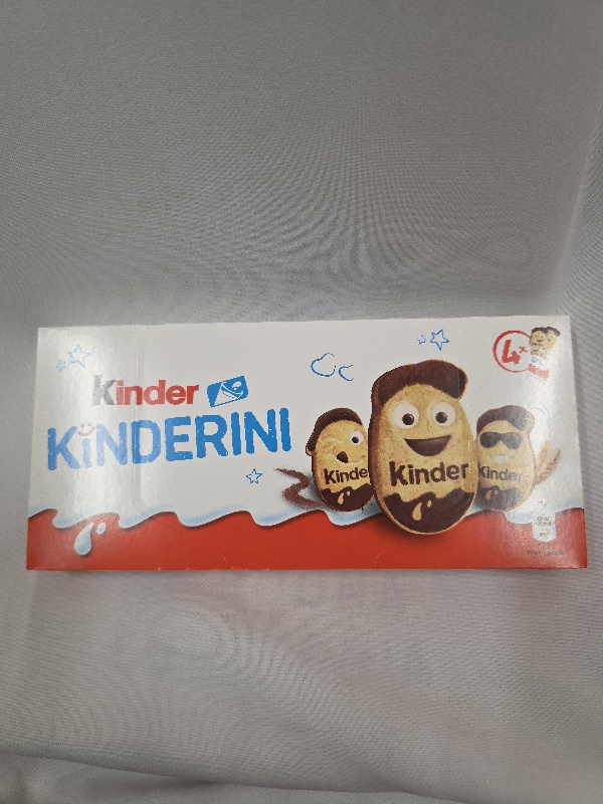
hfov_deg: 58.9
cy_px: 402
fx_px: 534
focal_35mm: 23
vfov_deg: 73.9
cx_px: 302
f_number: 1.7
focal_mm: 6.3
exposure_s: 1/101
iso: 250
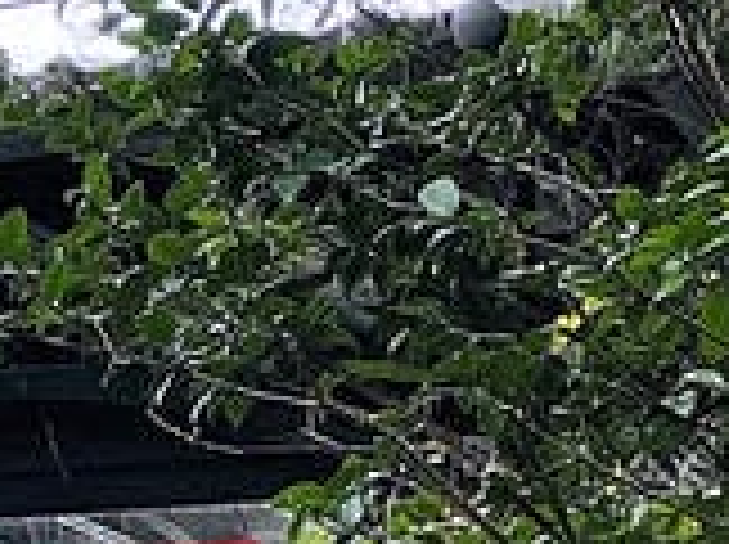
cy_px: 881
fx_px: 4058
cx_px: -729
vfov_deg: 7.5
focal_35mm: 193
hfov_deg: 9.6
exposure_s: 1/173
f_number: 1.6
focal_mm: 4.2
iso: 32
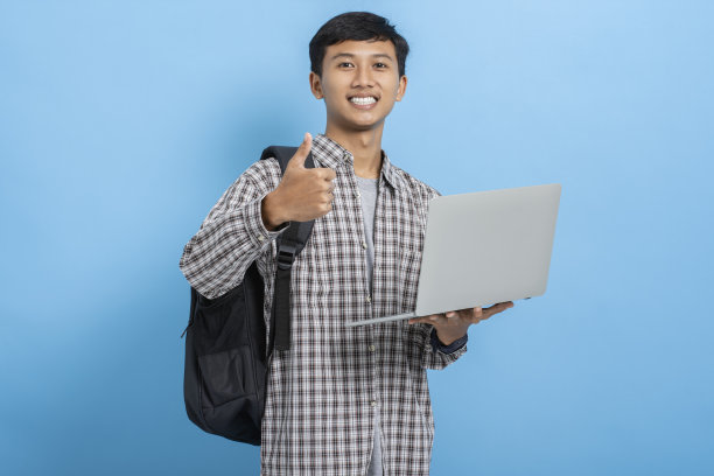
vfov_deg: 18.2
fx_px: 1487
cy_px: 238
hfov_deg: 27.0
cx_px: 357
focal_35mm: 75
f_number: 8
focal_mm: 50
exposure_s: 1/200
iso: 100
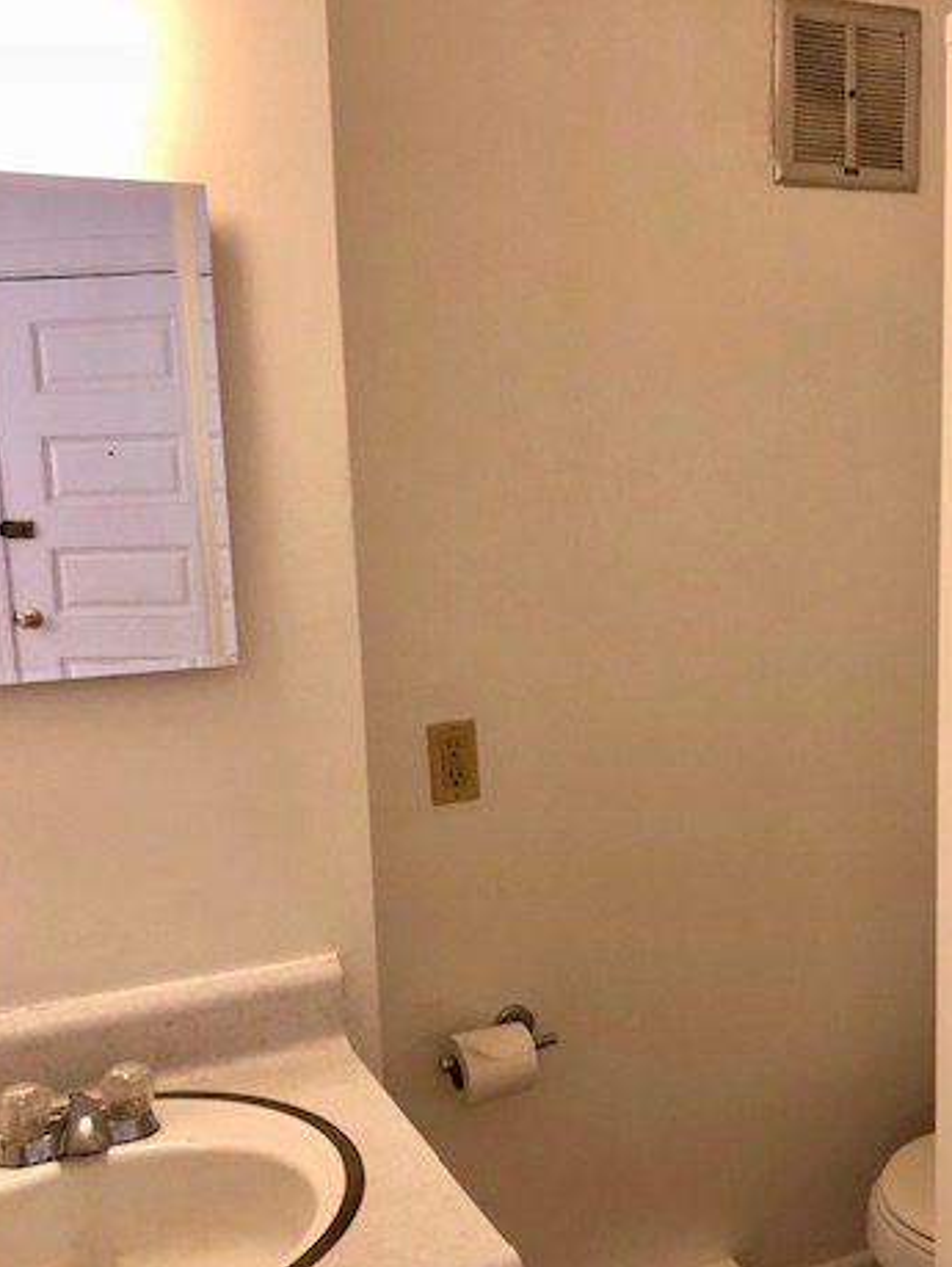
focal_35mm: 39
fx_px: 1428
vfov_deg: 47.8
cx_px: 632
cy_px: 701
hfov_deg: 36.5
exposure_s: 1/15
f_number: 1.8
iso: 40
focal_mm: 3.99
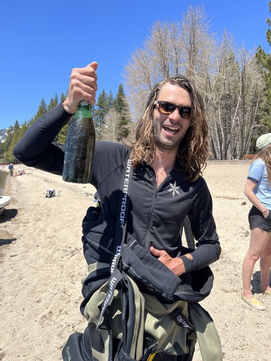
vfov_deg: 67.3
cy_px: 180
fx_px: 271
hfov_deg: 53.1
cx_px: 136
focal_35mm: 26
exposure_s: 1/3077
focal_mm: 5.7
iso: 50
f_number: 1.5
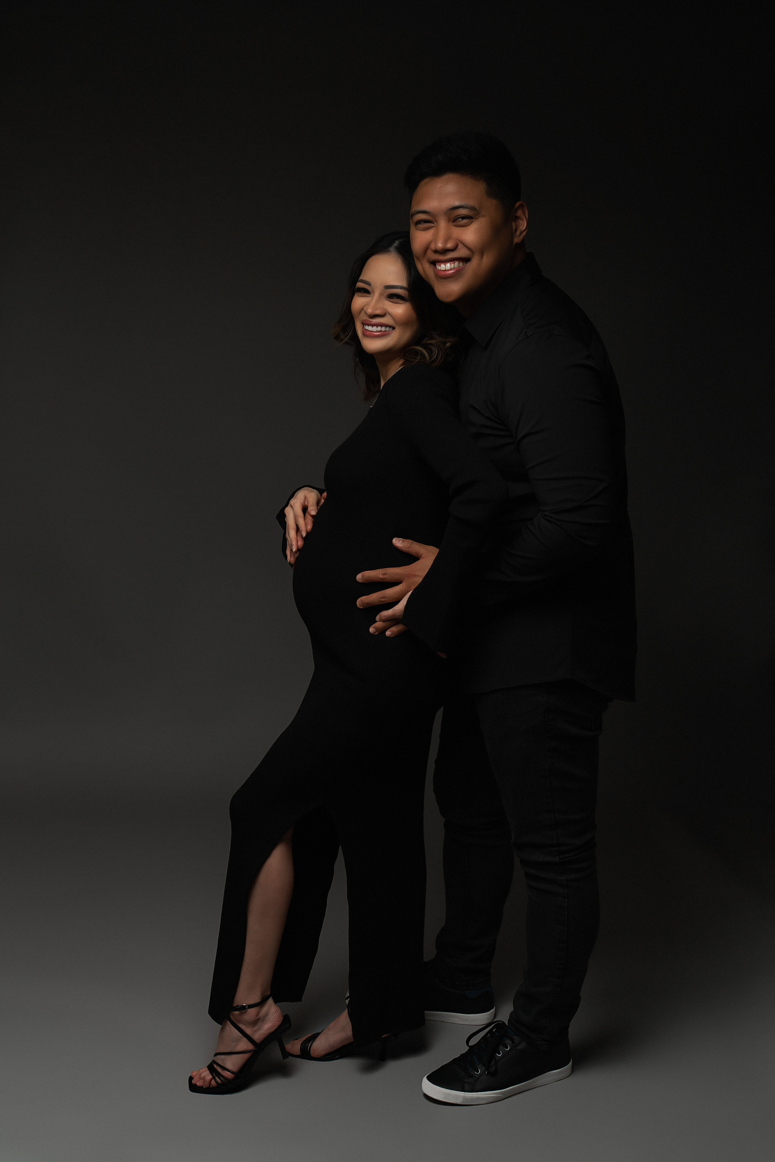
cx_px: 388
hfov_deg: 29.9
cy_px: 581
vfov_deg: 43.6
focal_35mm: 45
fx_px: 1453
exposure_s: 1/200
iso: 320
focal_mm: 45
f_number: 6.3
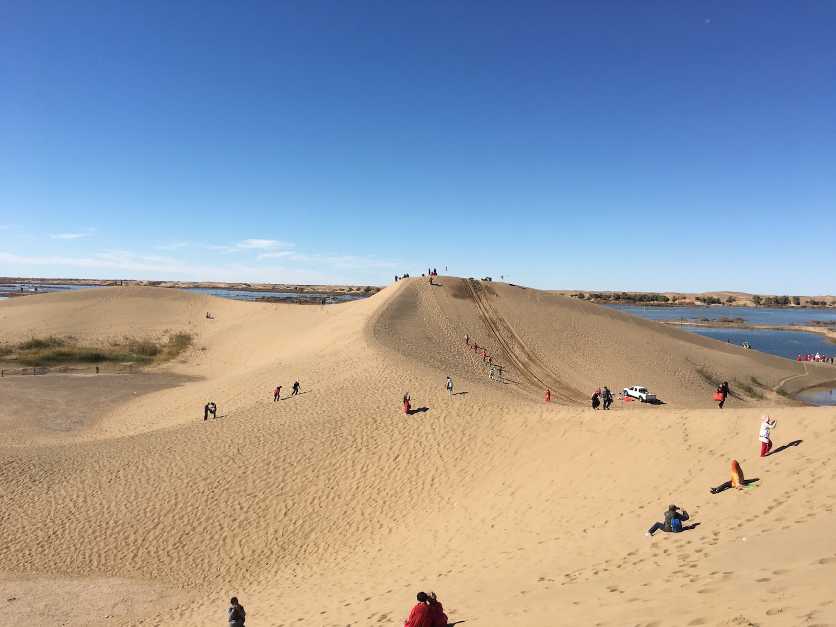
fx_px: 700
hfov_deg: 61.7
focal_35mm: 29
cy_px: 314
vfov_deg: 48.2
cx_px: 418
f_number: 2.2
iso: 25
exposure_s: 1/2747
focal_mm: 4.15
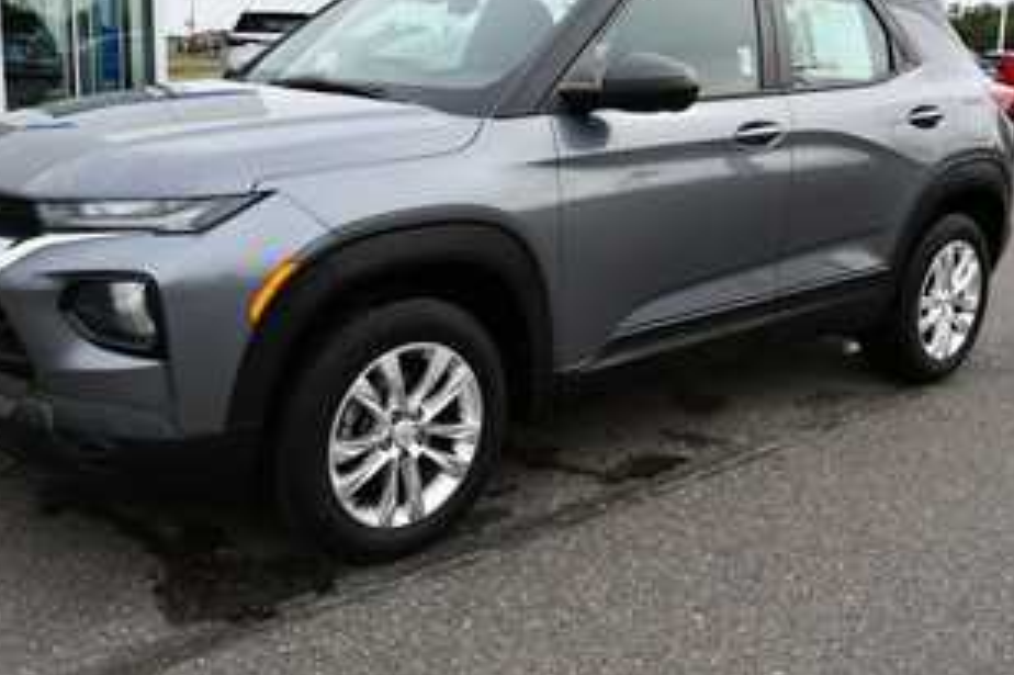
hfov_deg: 49.4
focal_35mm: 39
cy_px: 255
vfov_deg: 34.0
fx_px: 1098
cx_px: 421
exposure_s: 1/250
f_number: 8
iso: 200
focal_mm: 20
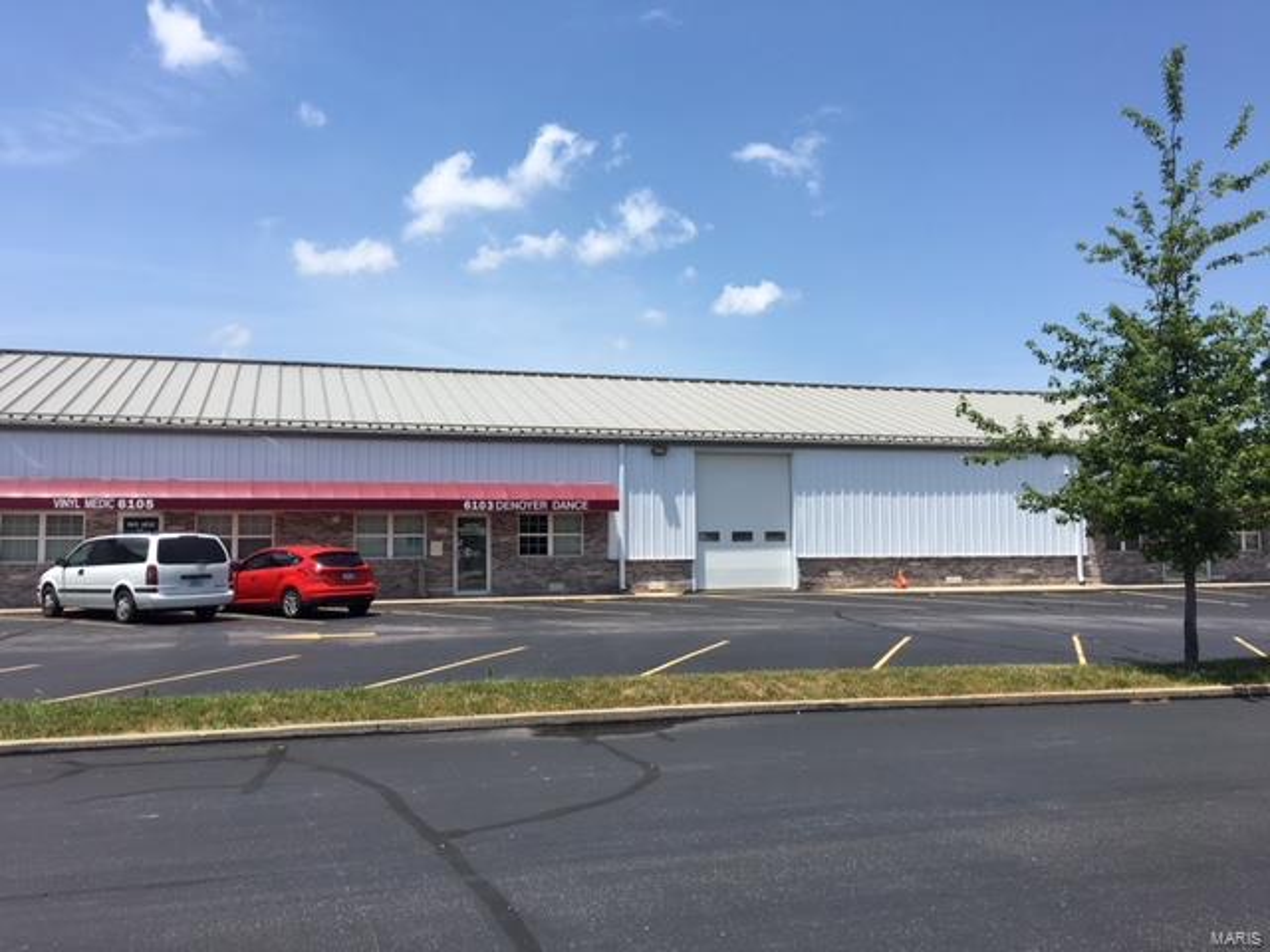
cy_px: 476
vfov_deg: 48.2
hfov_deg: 61.7
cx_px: 635
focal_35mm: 29
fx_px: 1064
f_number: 2.2
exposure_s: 1/1672
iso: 25
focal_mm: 4.15
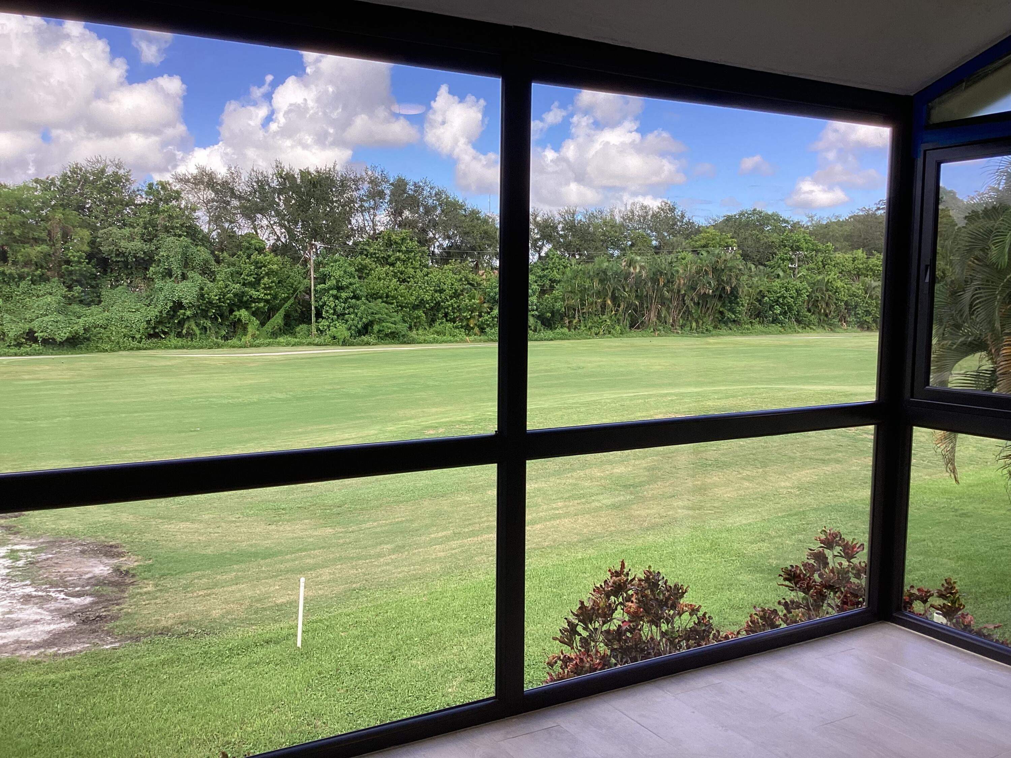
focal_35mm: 31
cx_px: 506
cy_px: 379
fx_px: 905
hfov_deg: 58.4
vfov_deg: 45.4
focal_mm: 3.3
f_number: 2.4
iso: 25
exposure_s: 1/155
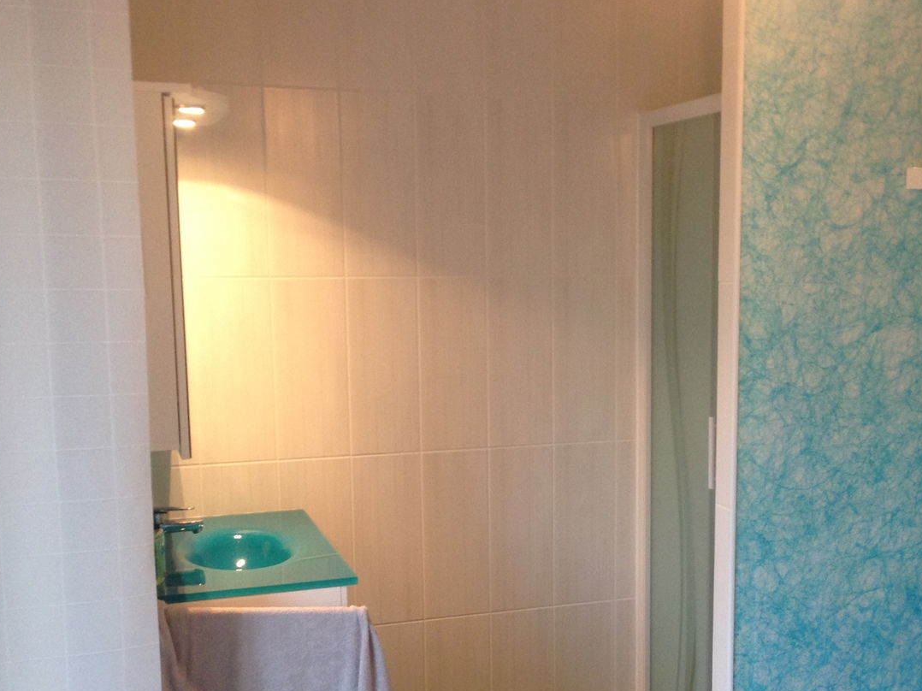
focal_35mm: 49
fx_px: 1305
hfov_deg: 38.7
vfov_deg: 29.5
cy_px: 443
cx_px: 576
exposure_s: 1/20
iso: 125
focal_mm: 4.12
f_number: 2.4
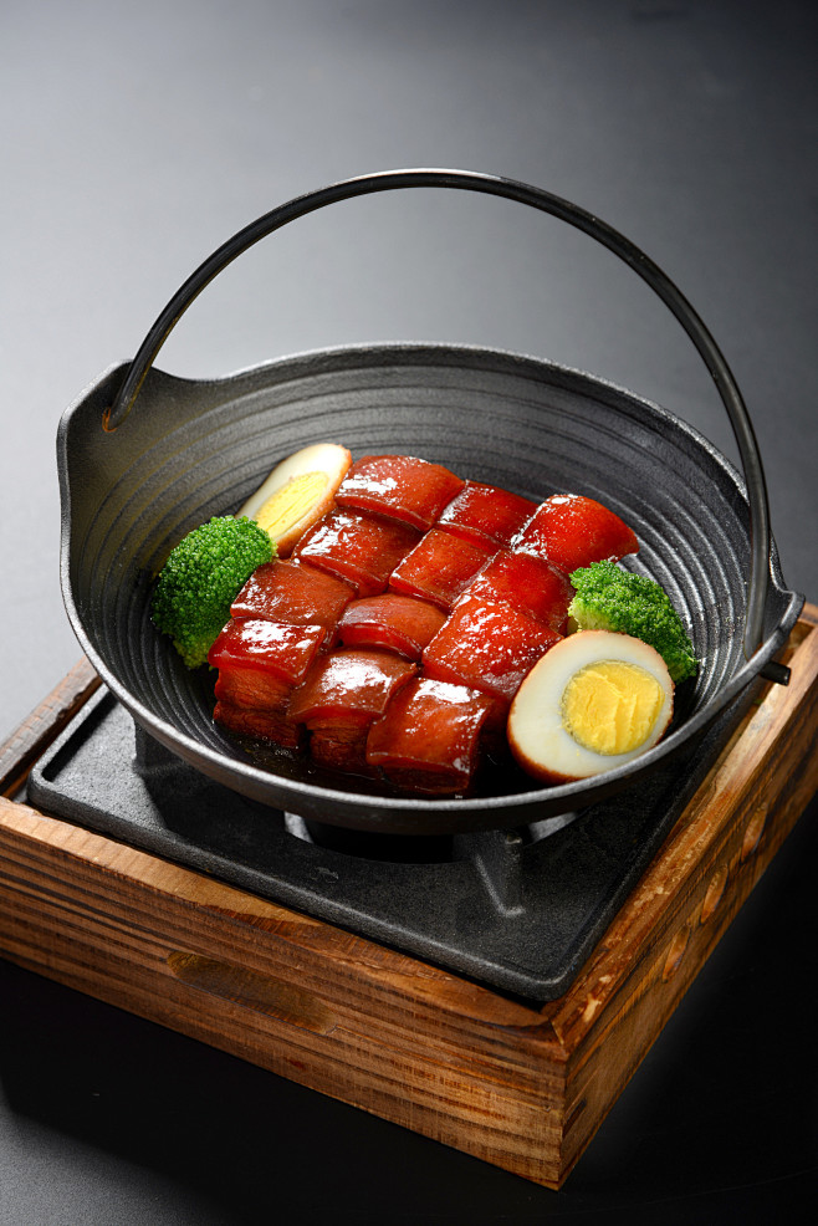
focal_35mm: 120
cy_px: 613
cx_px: 409
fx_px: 4087
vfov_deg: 17.1
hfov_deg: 11.4
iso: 125
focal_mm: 120
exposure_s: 1/125
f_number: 6.3
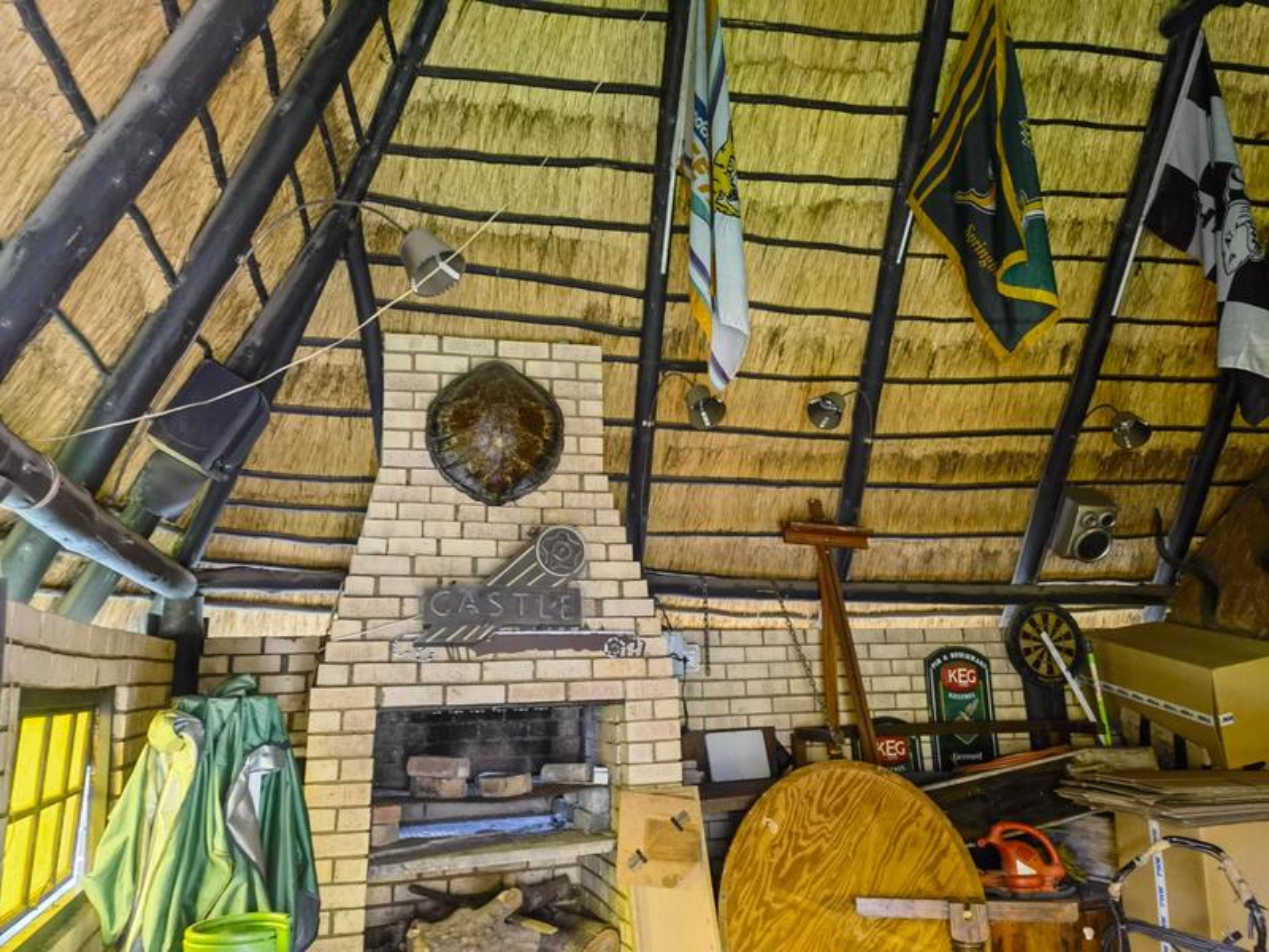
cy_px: 476
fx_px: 990
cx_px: 634
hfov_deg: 65.3
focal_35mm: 27
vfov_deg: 51.4
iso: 400
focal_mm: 6.67
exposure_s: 1/49.9
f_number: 1.9
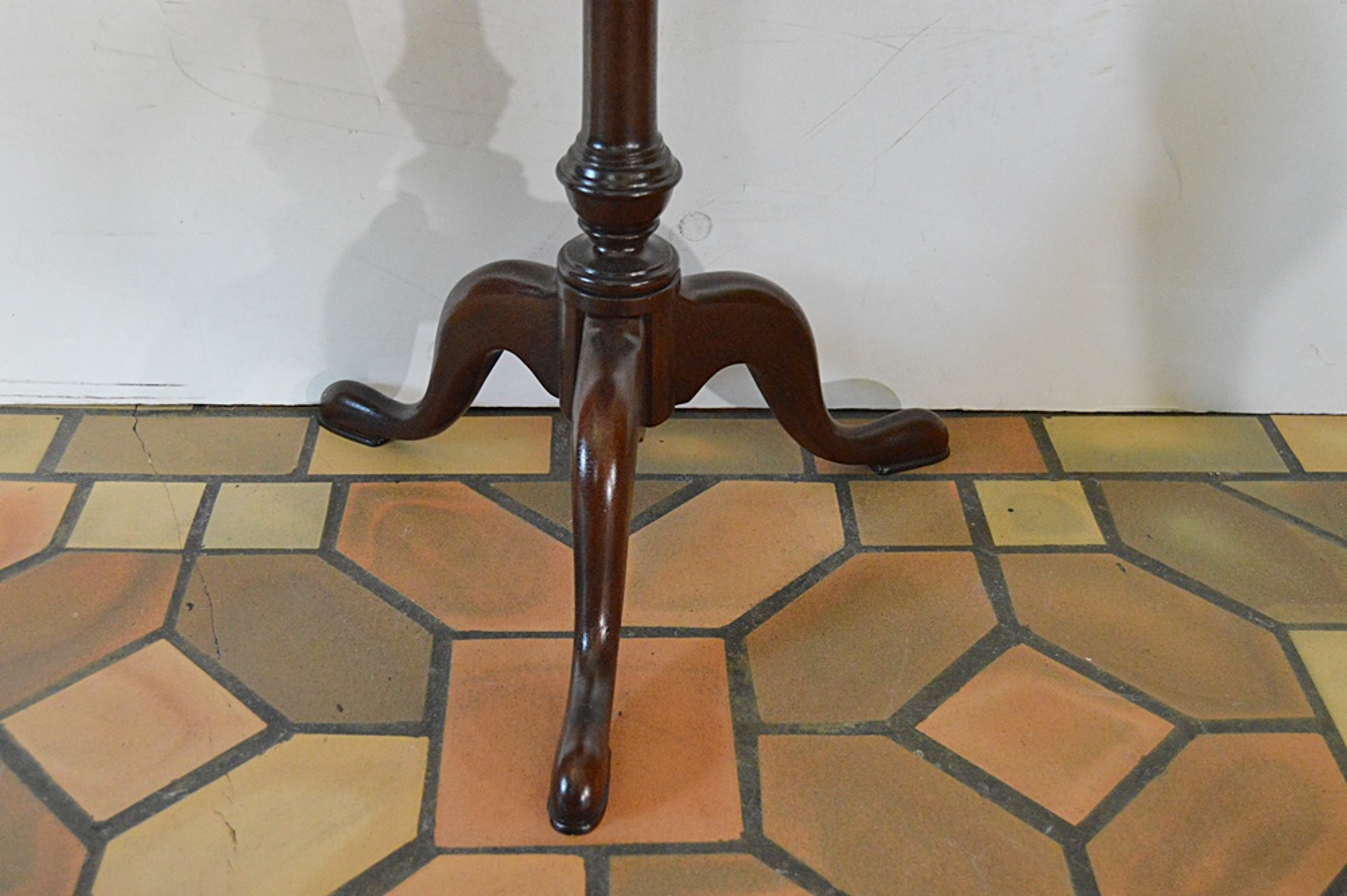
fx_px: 1570
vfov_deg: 31.8
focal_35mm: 42
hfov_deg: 46.4
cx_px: 674
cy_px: 448
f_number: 4
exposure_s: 1/60
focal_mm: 28
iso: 3200
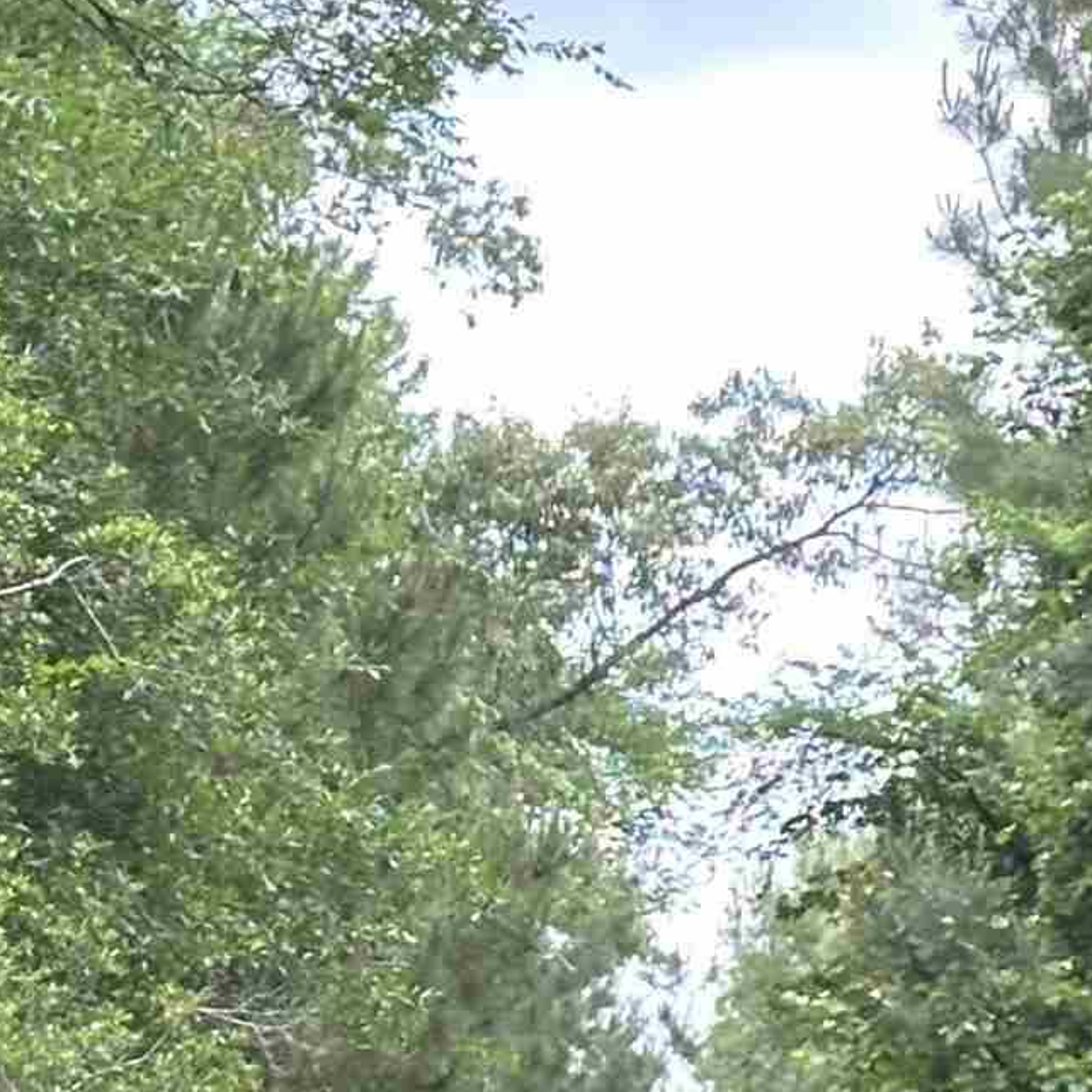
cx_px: 429
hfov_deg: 8.6
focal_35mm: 203
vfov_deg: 8.6
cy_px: 861
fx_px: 7245
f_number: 1.78
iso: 64
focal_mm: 6.86
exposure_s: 1/373
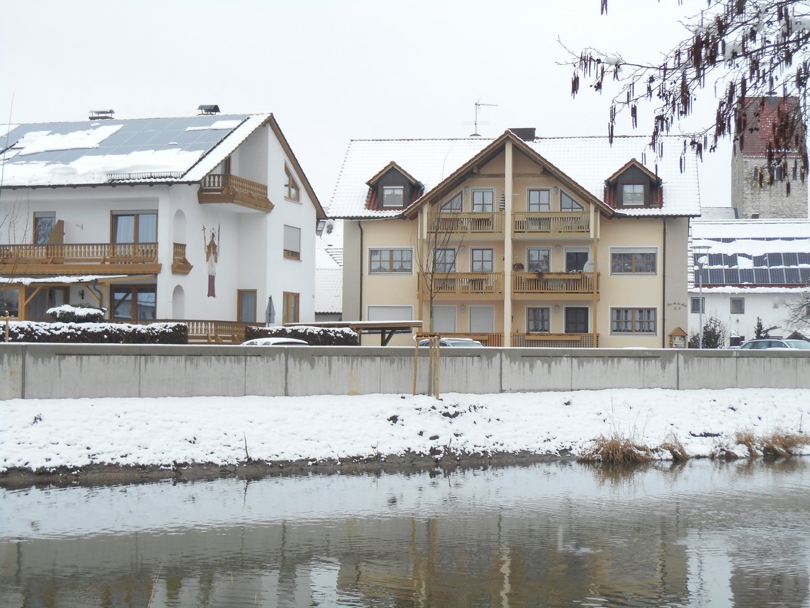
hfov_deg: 33.2
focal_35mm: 58
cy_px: 304
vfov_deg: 25.2
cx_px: 405
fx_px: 1357
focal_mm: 10.37
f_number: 4.7
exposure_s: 1/320
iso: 80
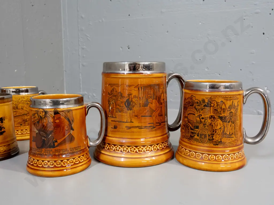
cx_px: 137
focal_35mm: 32
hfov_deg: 56.8
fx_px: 253
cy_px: 102
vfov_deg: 44.2
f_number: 5.6
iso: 3200
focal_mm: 16
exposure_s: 1/50
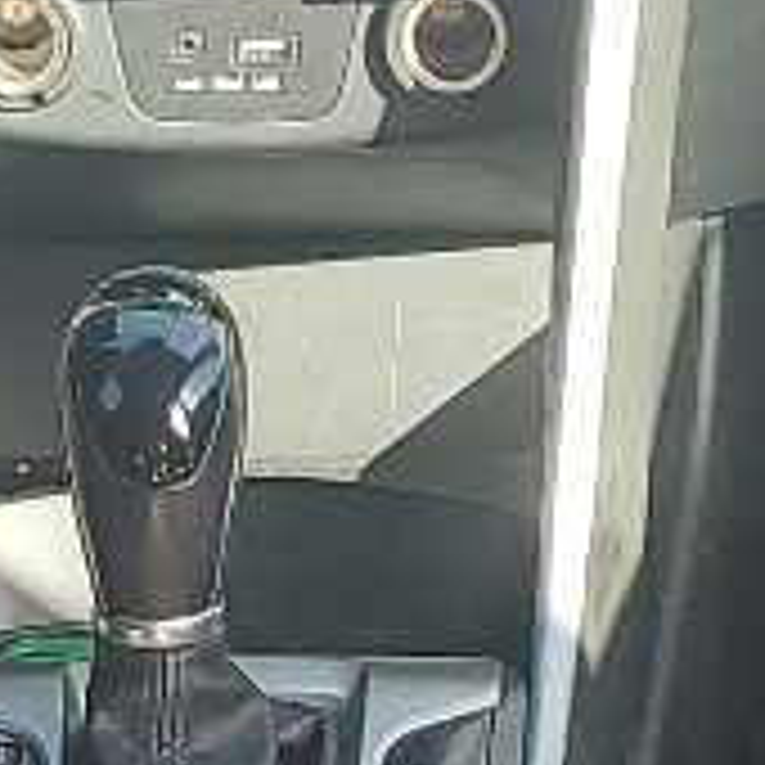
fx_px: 5401
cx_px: 230
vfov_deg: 8.0
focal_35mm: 216
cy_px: 914
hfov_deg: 8.1
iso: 50
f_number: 1.5
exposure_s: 1/161
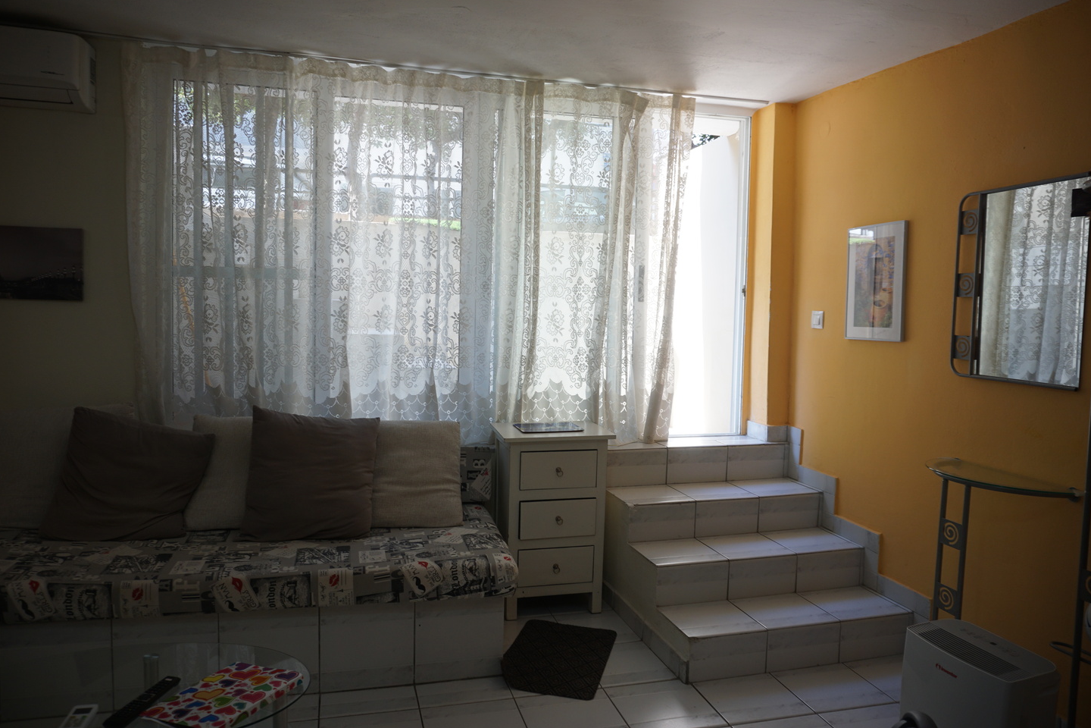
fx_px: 758
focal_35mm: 25
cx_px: 536
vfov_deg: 51.3
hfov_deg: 71.5
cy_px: 350
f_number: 4
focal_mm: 16
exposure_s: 1/60
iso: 160
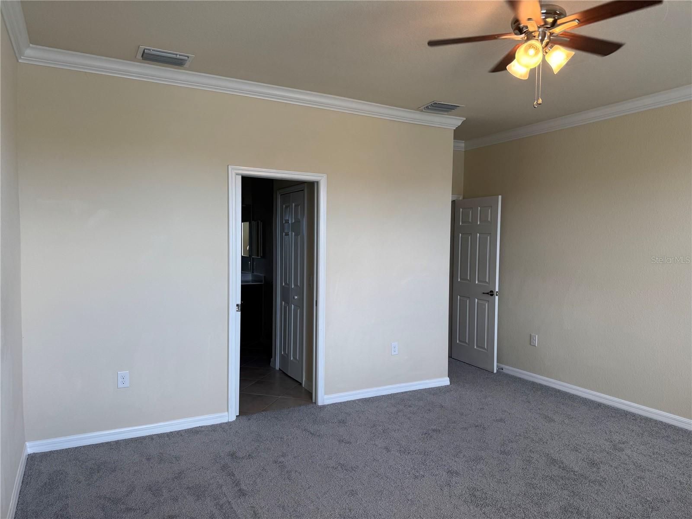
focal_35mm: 24
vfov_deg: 56.8
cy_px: 260
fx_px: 480
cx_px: 346
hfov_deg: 71.6
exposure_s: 1/120
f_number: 1.78
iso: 80
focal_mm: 6.76
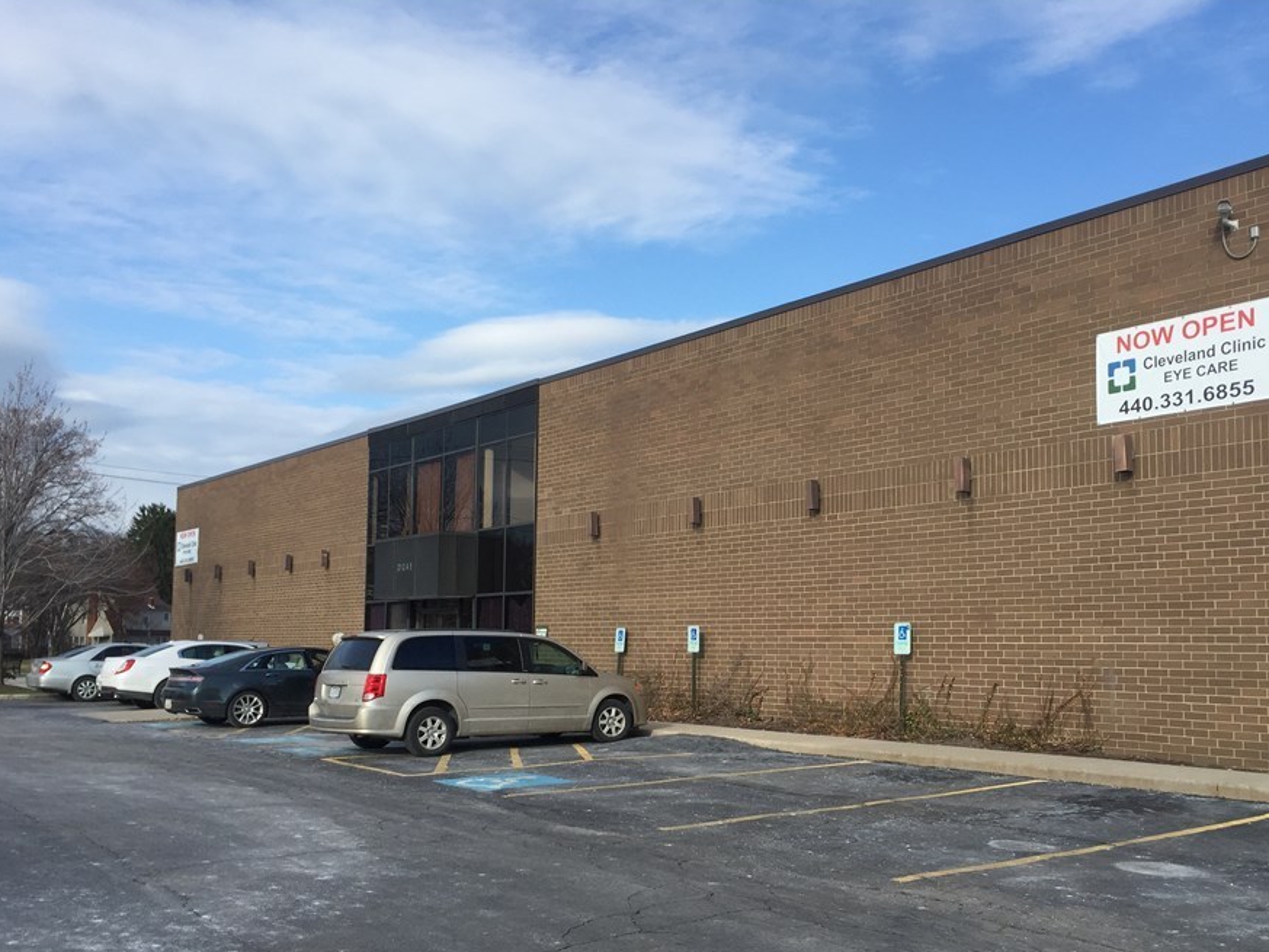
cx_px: 714
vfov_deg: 41.7
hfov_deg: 53.8
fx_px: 1247
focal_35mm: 34
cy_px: 544
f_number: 2.2
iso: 32
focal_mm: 4.15
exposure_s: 1/1319
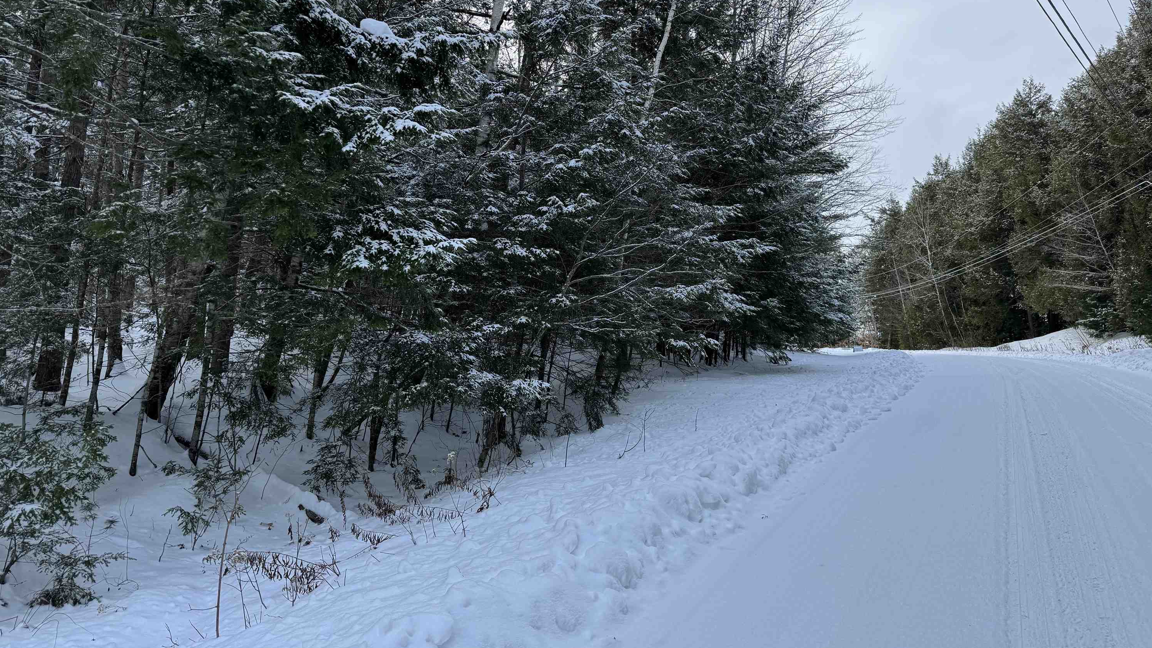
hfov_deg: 69.9
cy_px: 232
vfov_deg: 42.5
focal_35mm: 27
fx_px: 825
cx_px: 575
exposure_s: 1/1094
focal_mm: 6.76
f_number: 1.78
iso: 80
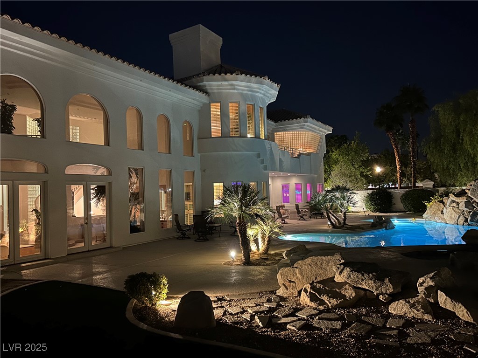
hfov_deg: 67.3
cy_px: 179
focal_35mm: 26
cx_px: 239
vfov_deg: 53.1
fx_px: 359
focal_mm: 5.7
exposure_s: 1/12
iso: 640
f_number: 1.5
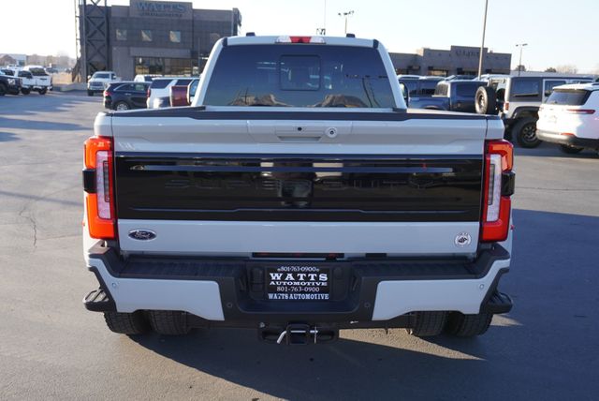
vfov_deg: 38.4
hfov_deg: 55.1
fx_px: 575
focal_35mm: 34
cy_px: 200
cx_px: 300
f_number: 4
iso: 100
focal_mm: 23
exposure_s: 1/160
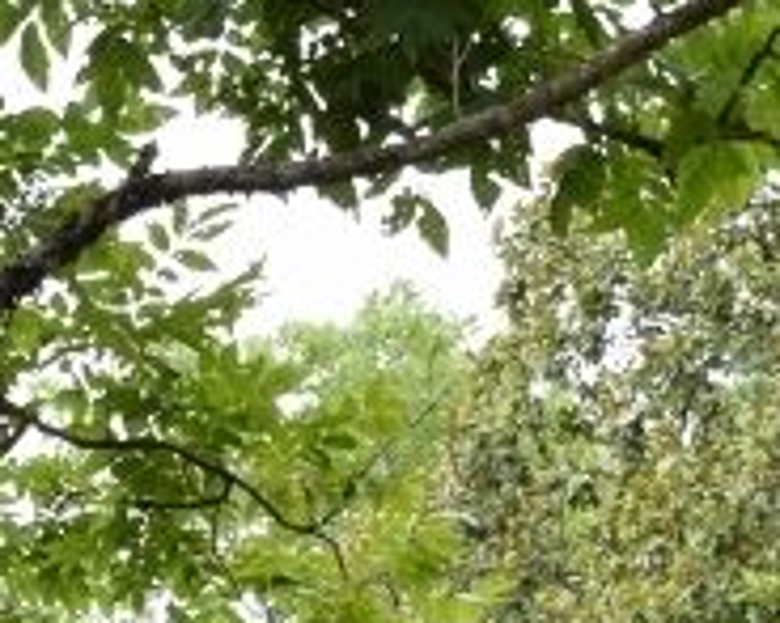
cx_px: -68
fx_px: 4338
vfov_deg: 7.8
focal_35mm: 188
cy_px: 1375
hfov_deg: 10.2
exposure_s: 1/250
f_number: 8
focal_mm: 24
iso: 360
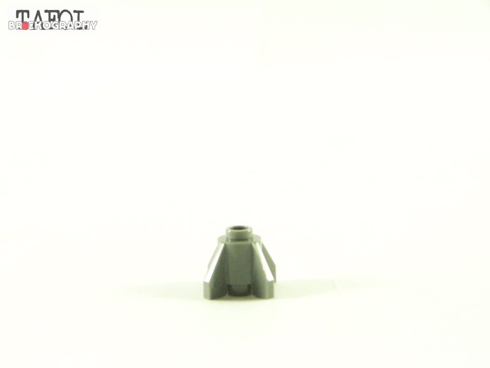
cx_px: 245
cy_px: 184
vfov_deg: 12.7
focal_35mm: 117
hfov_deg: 16.8
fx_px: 1656
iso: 400
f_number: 3.6
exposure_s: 1/60
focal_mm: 19.4
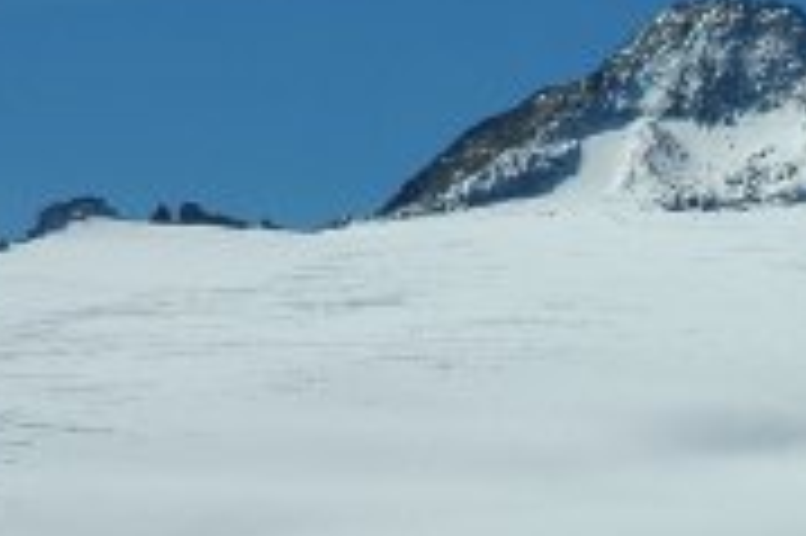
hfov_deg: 4.9
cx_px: 1121
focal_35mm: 422
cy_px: 329
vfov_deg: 3.3
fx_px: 9439
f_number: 11
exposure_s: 1/500
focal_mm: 70
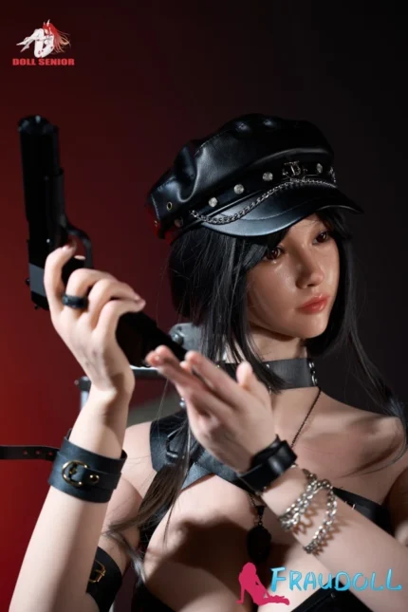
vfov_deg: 28.8
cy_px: 306
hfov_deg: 19.5
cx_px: 204
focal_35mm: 70
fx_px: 1190
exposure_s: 1/160
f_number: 2.8
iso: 100
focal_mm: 70
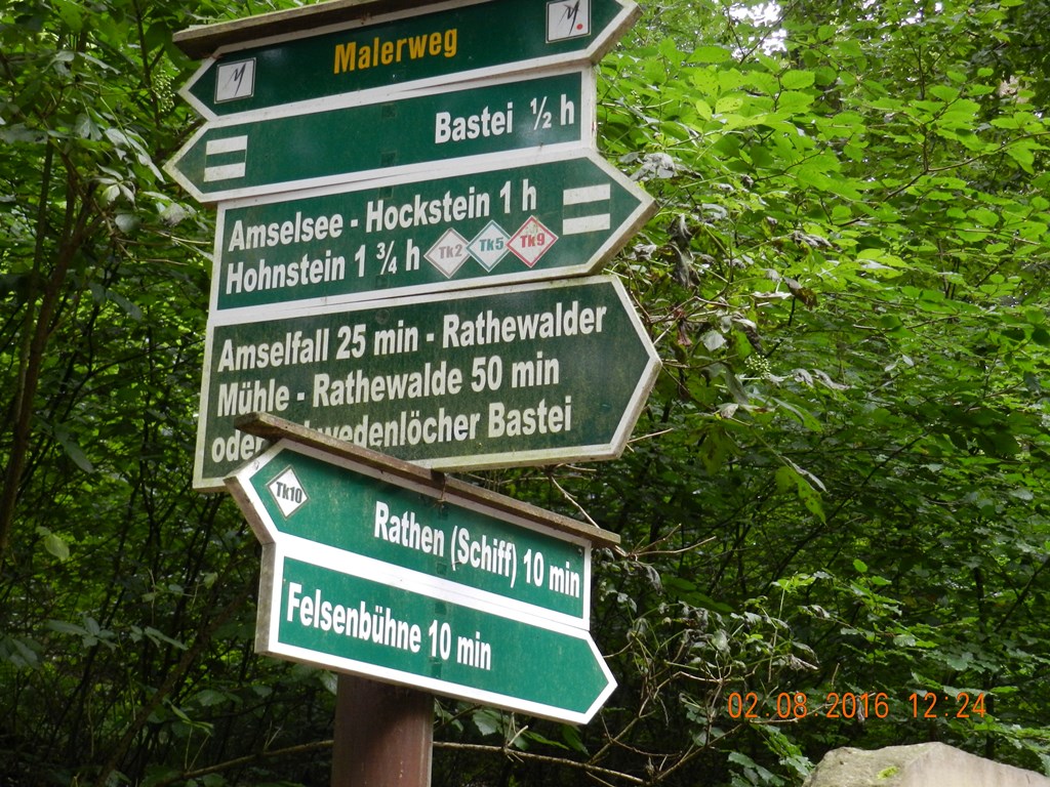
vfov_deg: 24.4
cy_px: 394
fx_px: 1820
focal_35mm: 60
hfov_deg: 32.2
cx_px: 525
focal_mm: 10.7
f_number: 4.6
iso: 400
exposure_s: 1/30
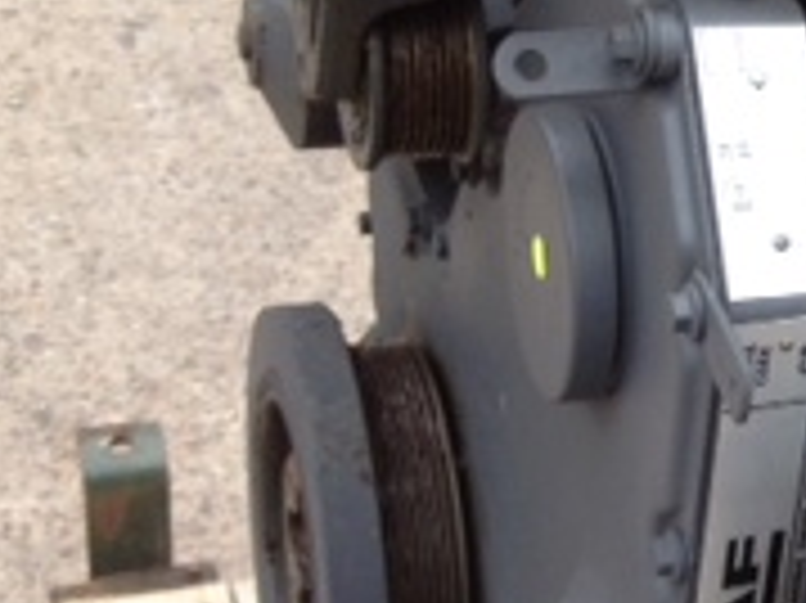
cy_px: 230
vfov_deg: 11.8
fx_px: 2909
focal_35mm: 125
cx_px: 1270
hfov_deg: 14.5
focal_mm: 4.28
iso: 64
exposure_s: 1/224
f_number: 2.4
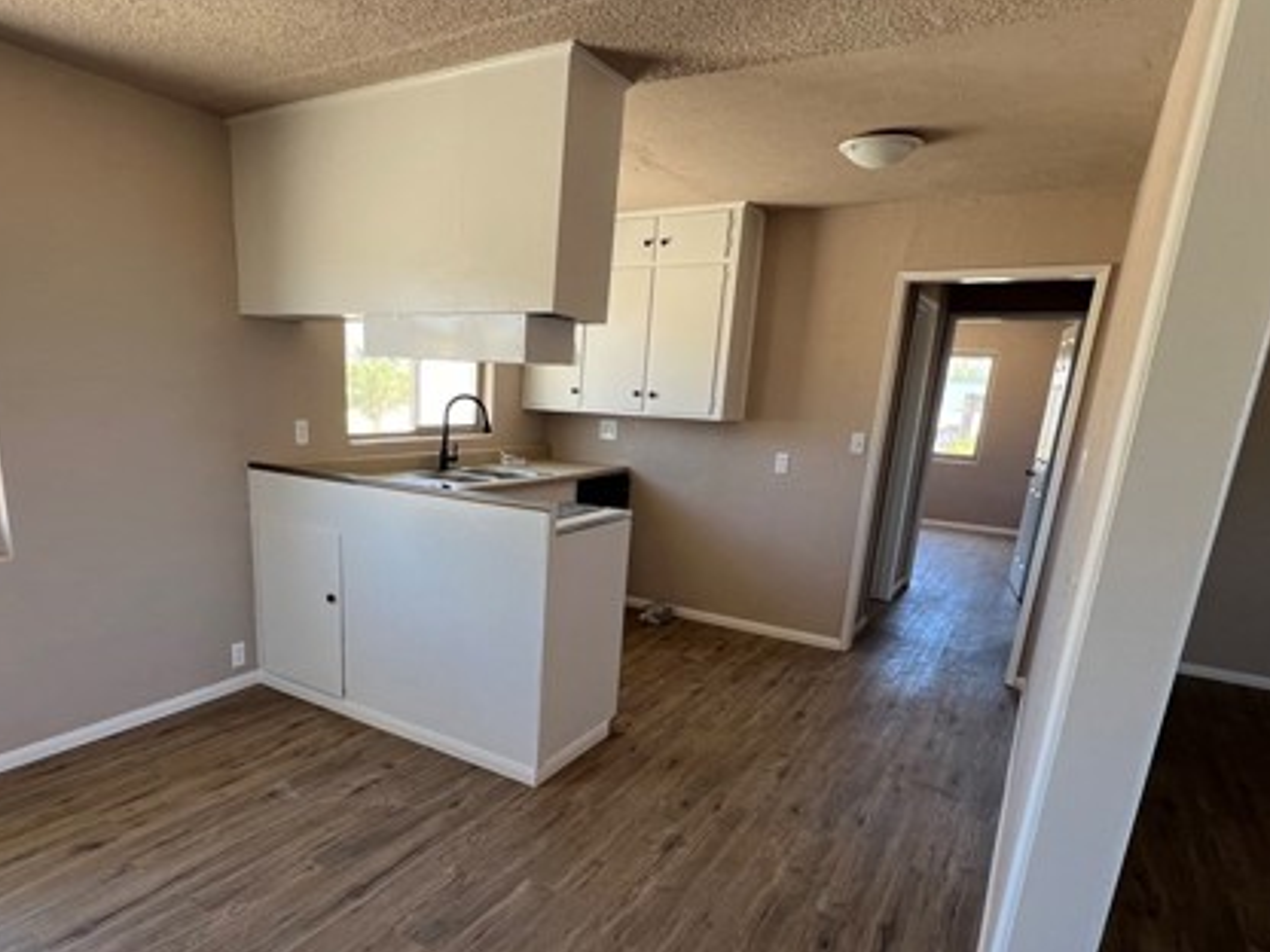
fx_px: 734
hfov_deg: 81.2
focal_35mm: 20
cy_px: 613
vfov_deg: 64.7
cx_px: 537
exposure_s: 1/99
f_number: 1.8
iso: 64
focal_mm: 1.57
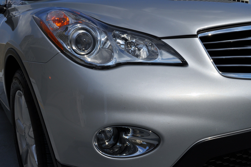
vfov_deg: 36.8
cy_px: 84
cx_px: 126
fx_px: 251
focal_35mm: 36
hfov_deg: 53.2
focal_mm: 24
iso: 200
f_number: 13
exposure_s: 1/640
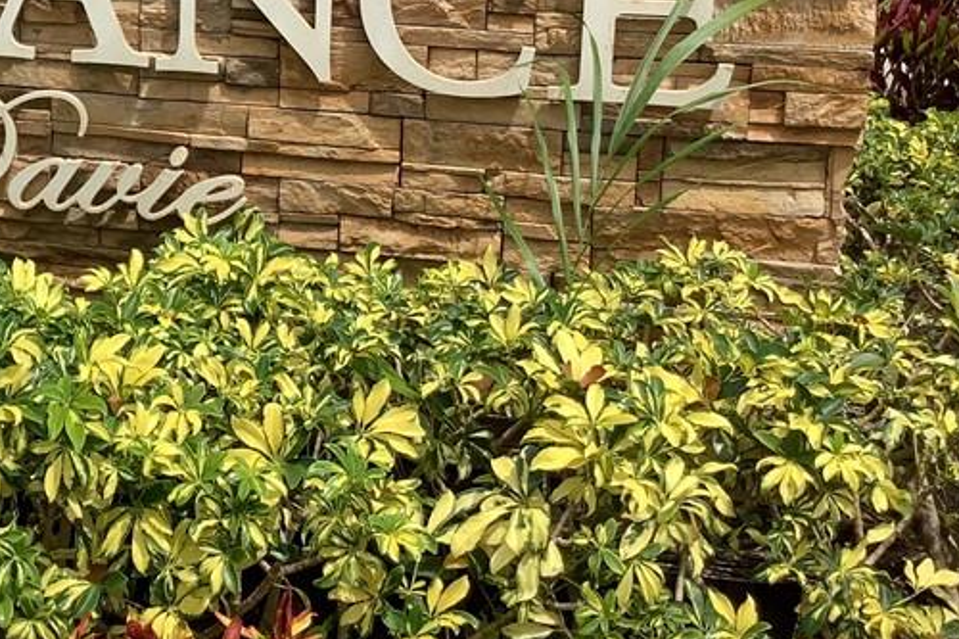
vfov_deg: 20.1
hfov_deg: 28.8
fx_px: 1757
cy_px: 29
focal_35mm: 66
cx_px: 31
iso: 25
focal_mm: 3.3
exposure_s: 1/970
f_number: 2.4
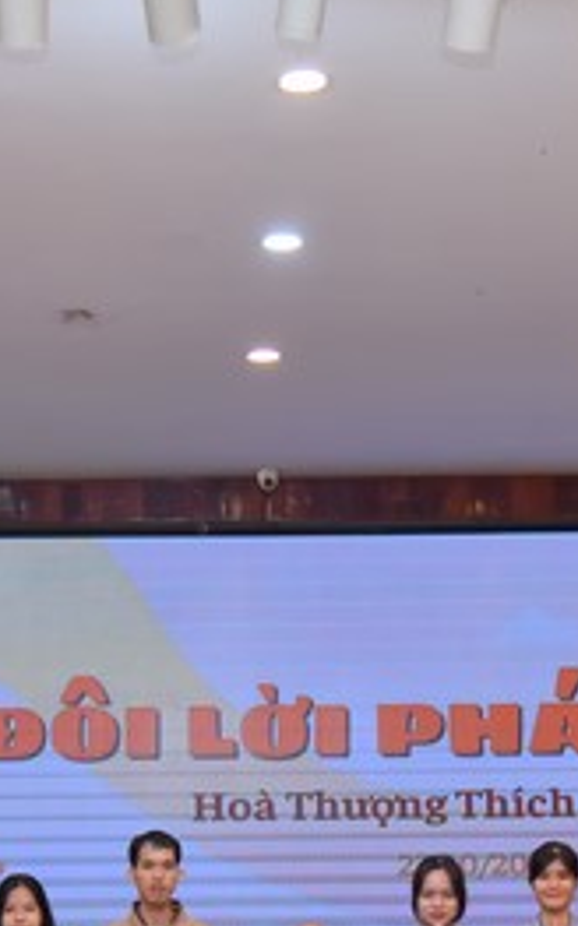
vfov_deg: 17.9
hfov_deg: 11.3
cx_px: 240
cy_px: 694
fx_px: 2928
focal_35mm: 116
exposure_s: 1/160
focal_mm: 46
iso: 1250
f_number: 4.5
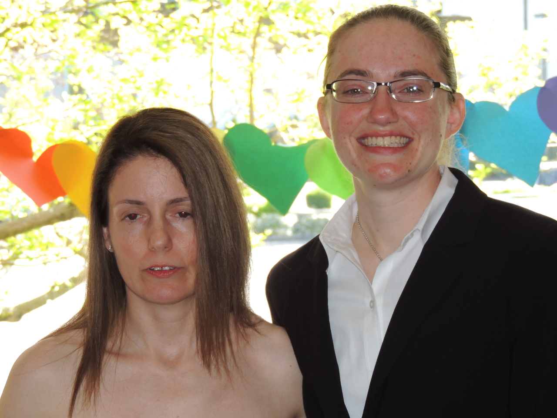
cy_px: 209
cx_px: 278
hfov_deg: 13.6
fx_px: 2333
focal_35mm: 145
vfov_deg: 10.2
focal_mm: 25.8
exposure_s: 1/60
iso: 200
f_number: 4.4
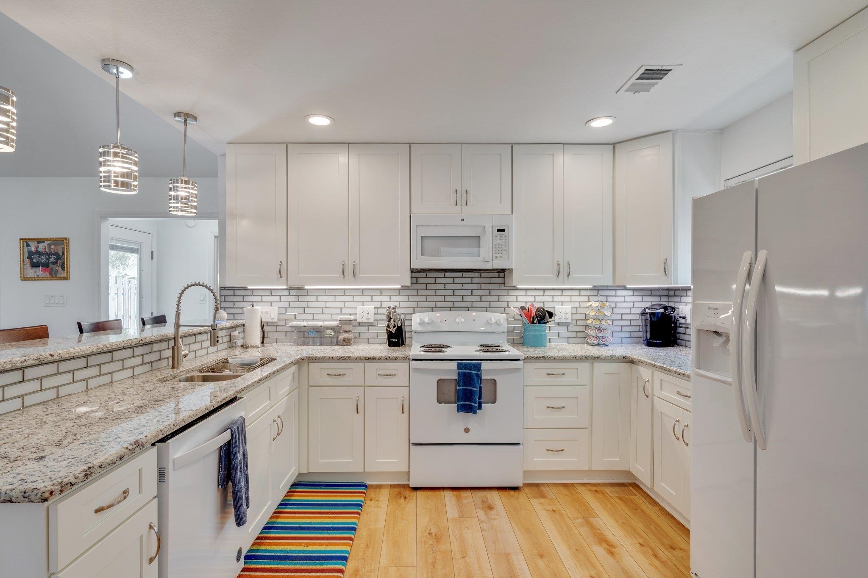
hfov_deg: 90.0
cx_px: 434
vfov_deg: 67.4
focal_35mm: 18
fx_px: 434
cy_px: 289
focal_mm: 18
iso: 100
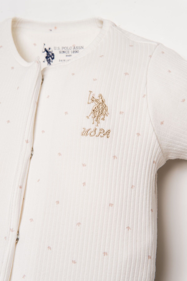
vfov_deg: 43.6
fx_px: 351
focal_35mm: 45
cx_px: 94
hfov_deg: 29.9
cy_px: 140
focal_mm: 30
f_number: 7.1
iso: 125
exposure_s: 1/160
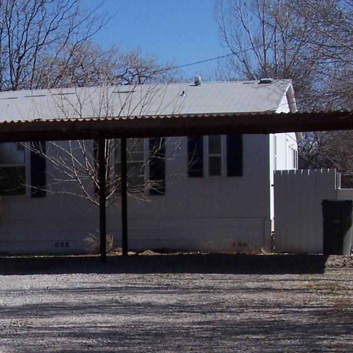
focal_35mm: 100
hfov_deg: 17.0
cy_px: 265
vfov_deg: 17.3
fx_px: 1154
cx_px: 1
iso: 80
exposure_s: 1/750
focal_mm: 6.3
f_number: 5.6
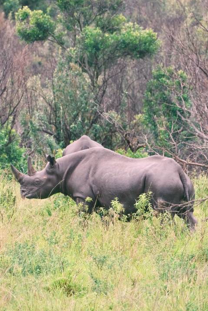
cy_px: 156
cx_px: 104
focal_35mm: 312
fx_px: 2702
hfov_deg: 4.4
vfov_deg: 6.6
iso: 3200
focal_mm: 206.5
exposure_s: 1/45
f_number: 5.6
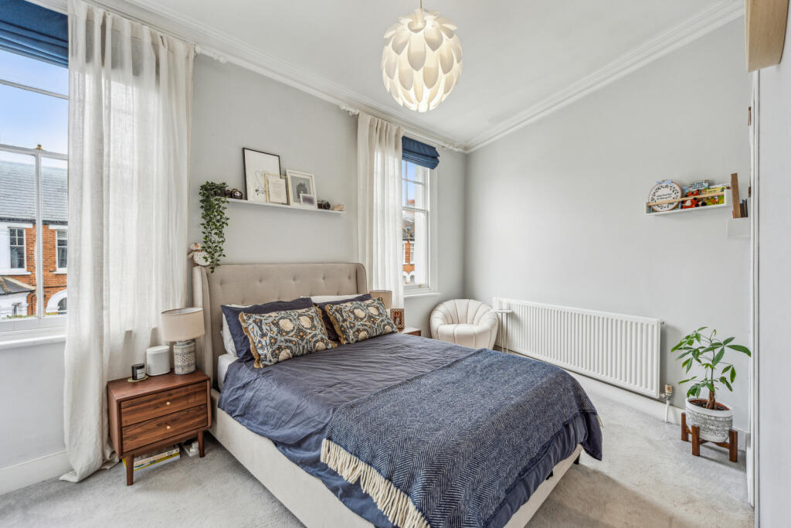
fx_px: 352
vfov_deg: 73.8
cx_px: 396
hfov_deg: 96.7
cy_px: 264
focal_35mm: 16
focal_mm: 16
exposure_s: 1/15
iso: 400
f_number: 11
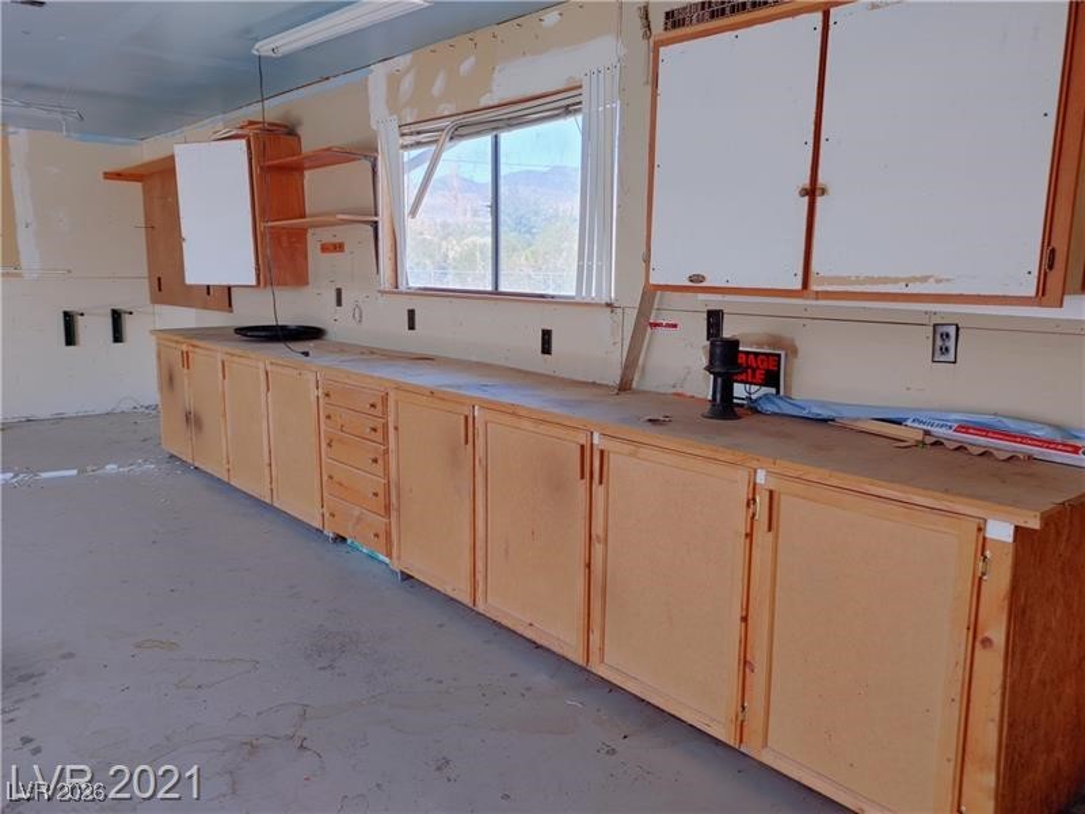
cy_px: 407
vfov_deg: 53.1
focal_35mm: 26
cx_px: 542
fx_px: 815
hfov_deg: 67.3
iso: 50
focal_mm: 5.58
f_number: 1.8
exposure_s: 1/120
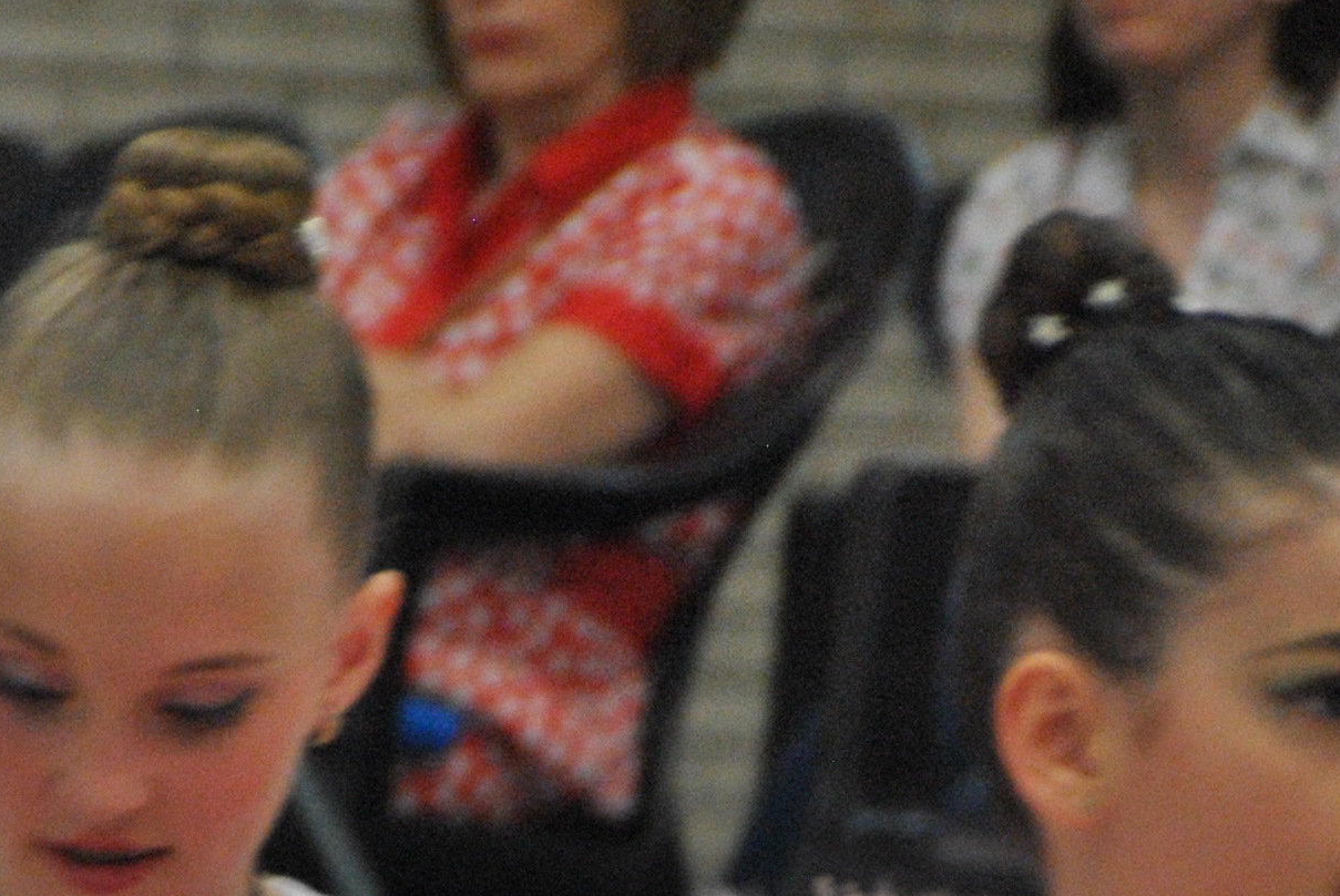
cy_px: 1297
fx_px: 30443
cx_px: 326
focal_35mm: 817
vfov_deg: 1.7
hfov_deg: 2.5
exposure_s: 1/100
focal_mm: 170
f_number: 6
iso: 800
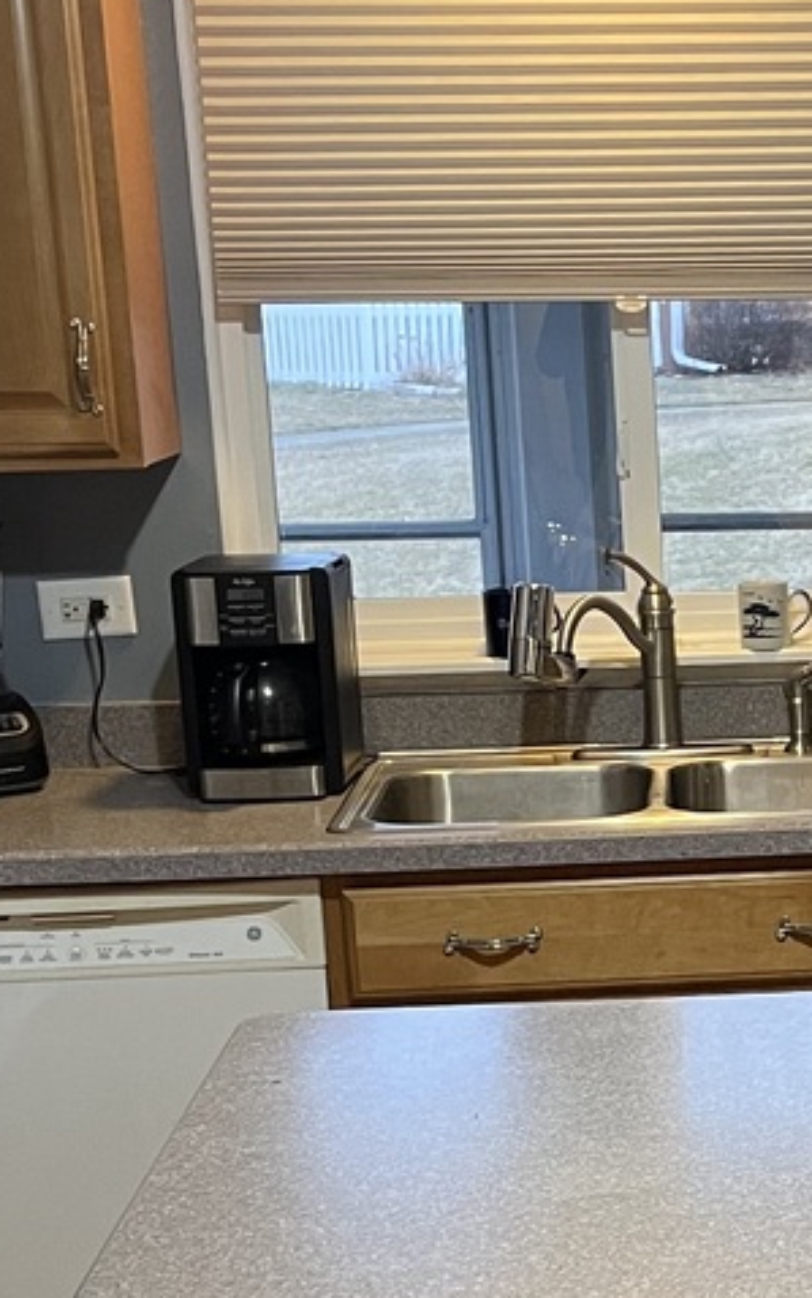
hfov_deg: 15.0
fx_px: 2937
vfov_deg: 24.8
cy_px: 904
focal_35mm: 83
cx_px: 1051
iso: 250
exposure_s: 1/60
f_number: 1.6
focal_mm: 4.2
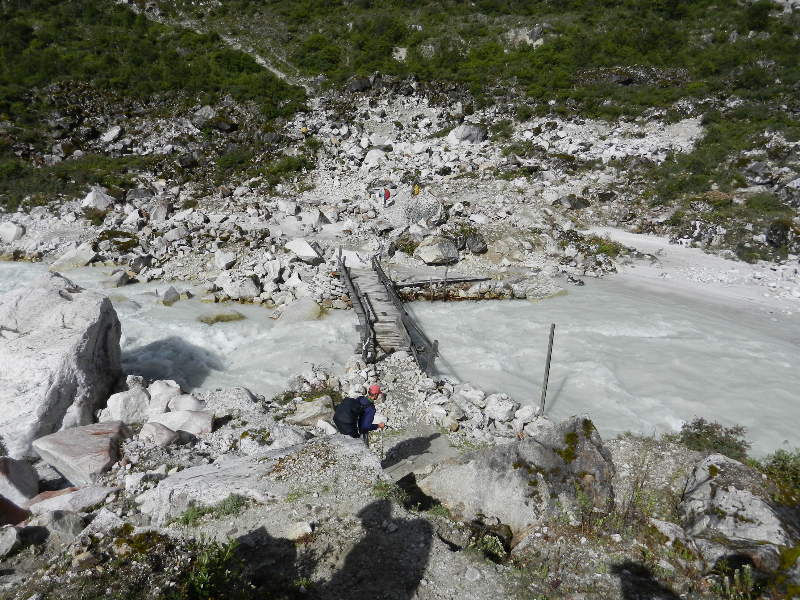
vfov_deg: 54.9
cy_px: 300
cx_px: 400
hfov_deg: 69.4
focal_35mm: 25
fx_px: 578
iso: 160
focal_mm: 4.5
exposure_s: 1/800
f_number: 7
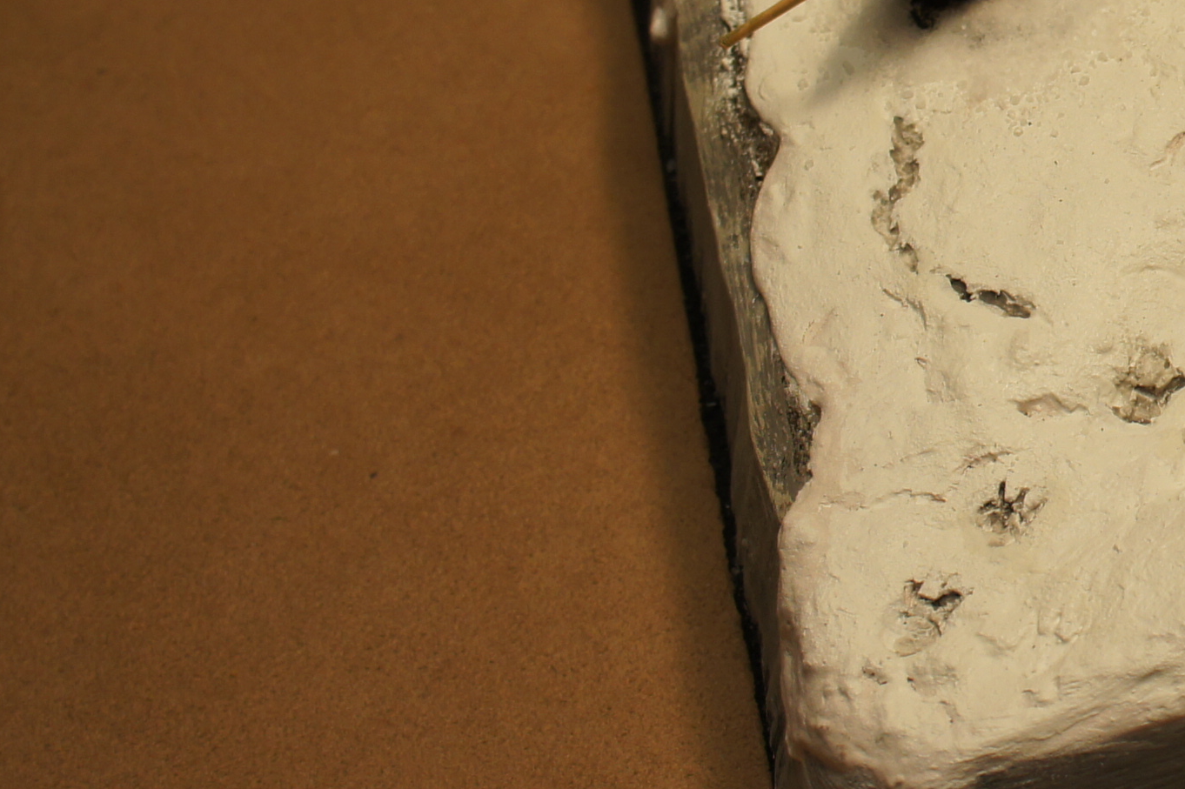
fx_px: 2994
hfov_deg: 20.7
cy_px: 77
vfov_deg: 14.9
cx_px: 1487
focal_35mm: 91
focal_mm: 18
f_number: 5
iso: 200
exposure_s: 1/80
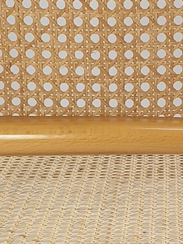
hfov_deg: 9.9
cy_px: 198
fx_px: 1050
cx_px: 149
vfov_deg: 13.2
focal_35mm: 149
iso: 50
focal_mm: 4.3
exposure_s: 1/50
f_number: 2.4
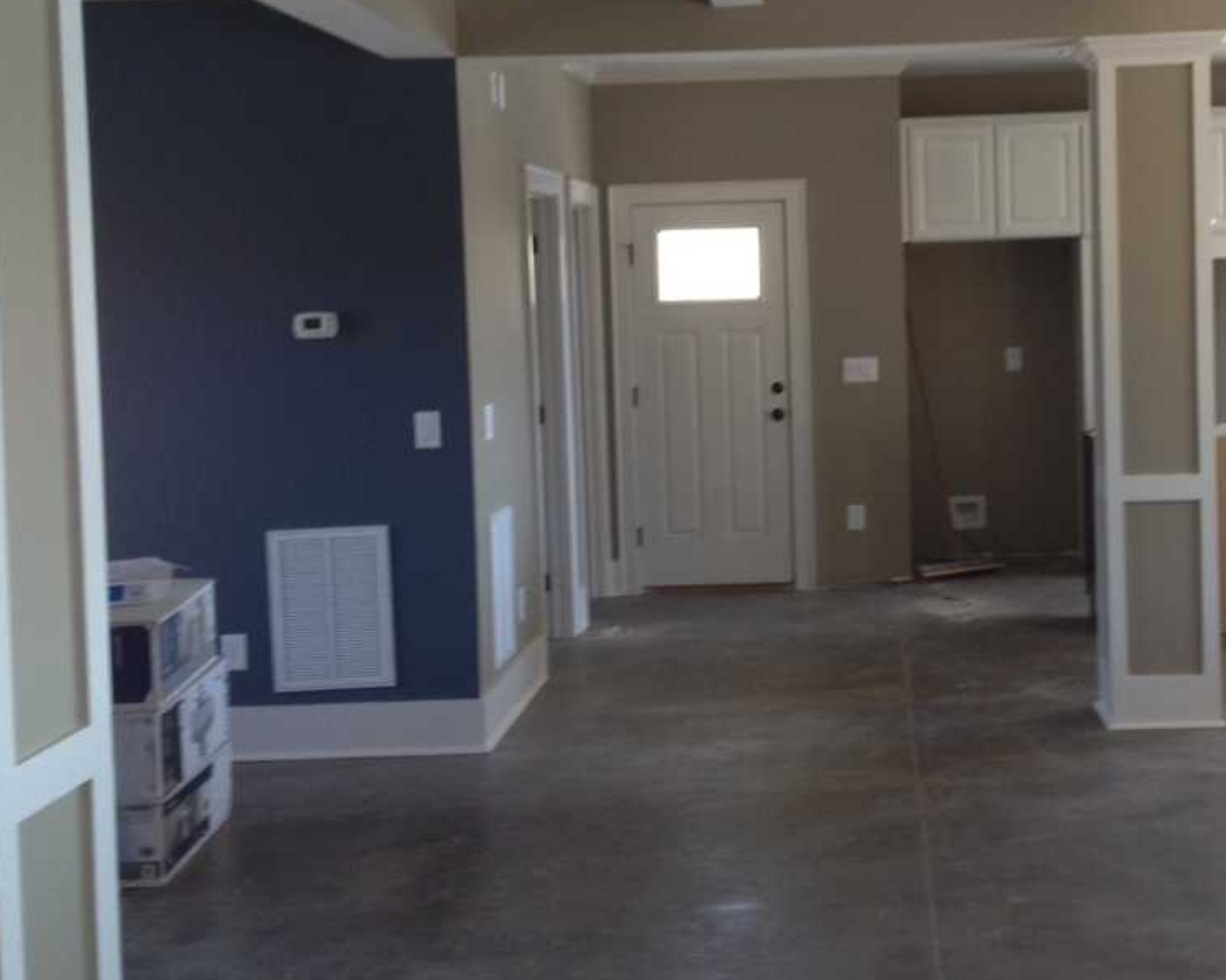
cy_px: 381
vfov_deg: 24.9
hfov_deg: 30.7
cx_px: 853
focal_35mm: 61
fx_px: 2213
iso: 50
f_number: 2.4
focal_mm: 4.28
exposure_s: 1/30
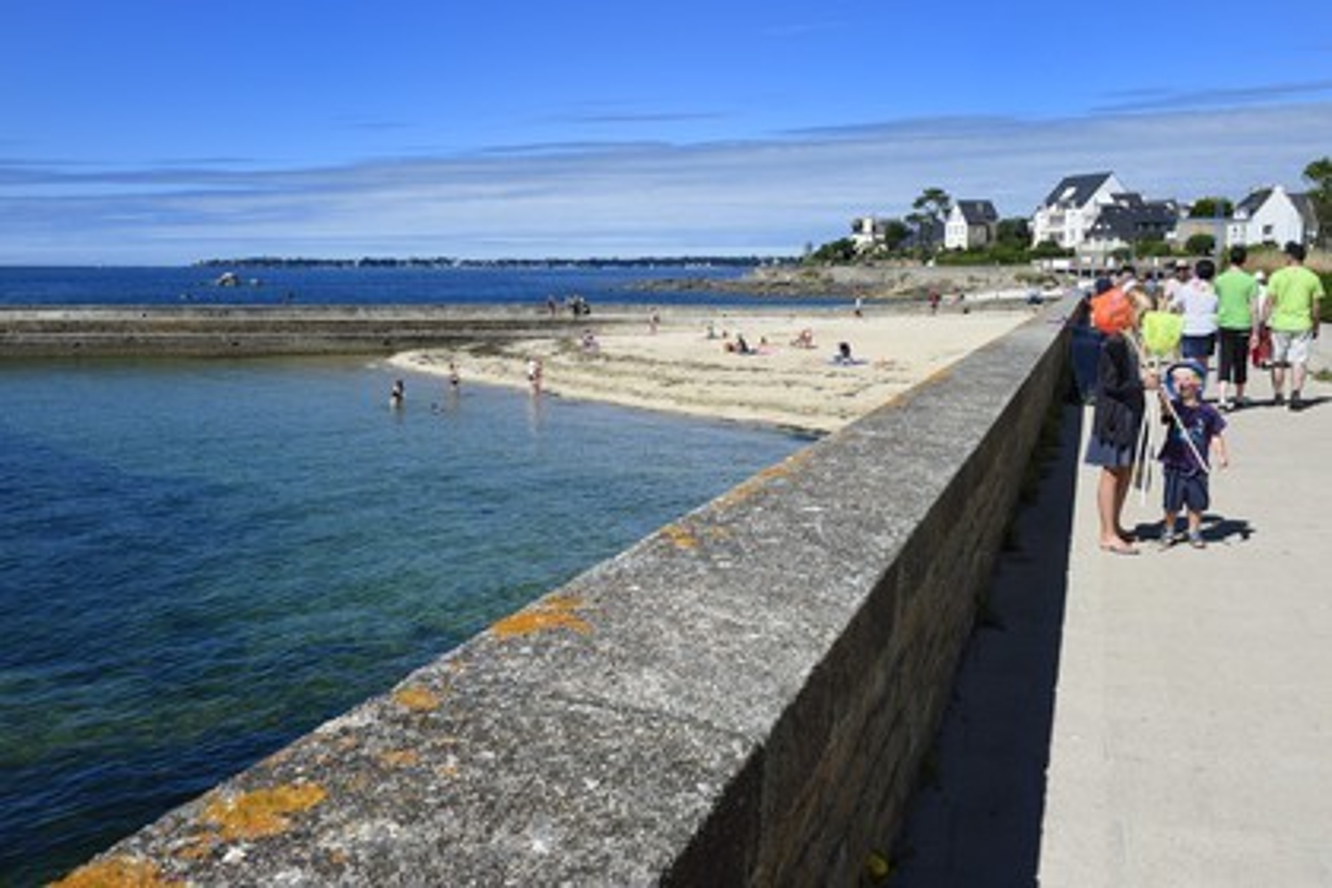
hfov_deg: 54.4
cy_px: 444
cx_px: 666
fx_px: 1295
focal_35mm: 35
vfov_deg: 37.9
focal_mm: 35
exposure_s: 1/320
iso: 200
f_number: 13
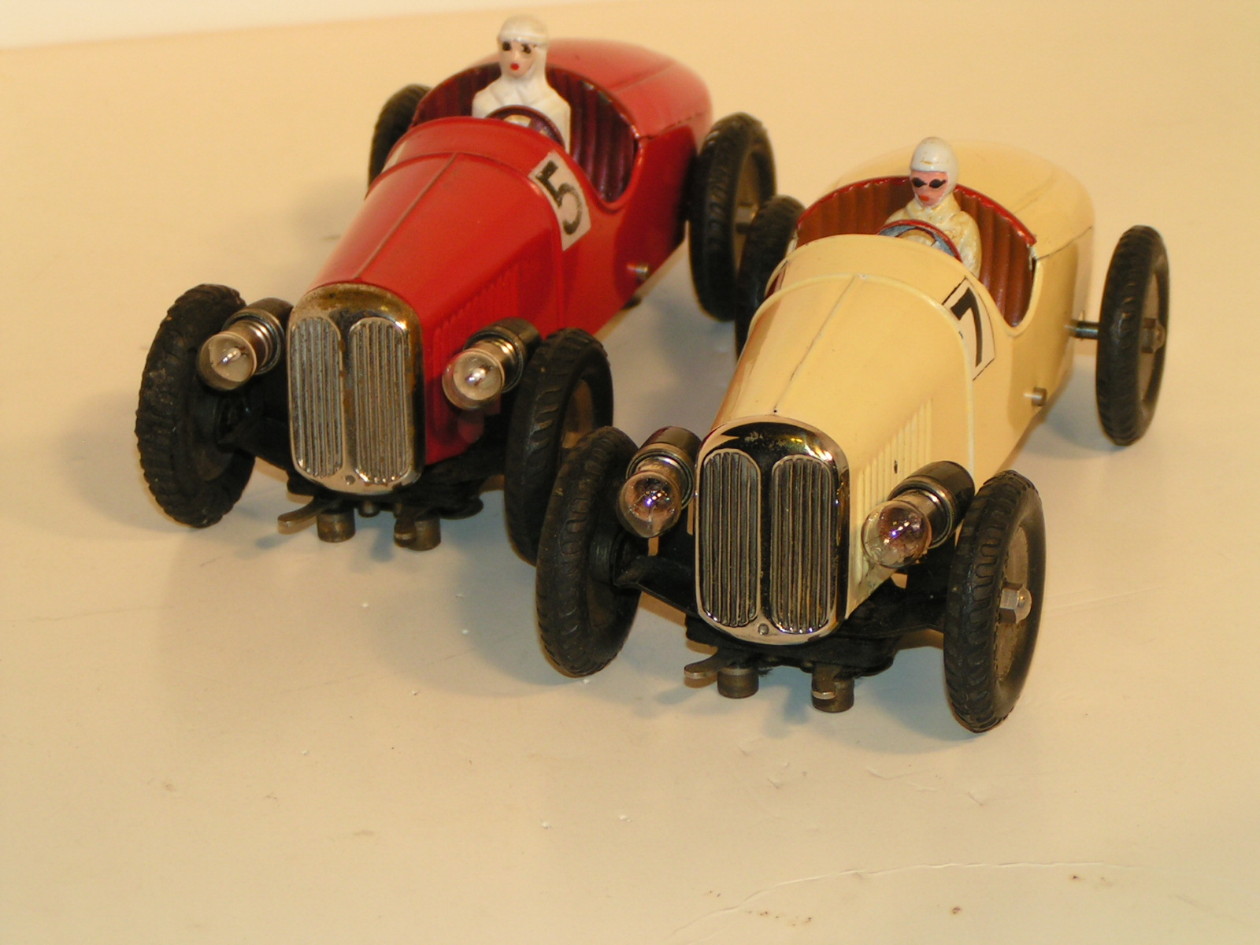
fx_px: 3931
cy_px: 472
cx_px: 630
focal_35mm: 108
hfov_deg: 18.2
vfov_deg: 13.7
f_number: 3.5
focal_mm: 16.6
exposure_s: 1/250
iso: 50
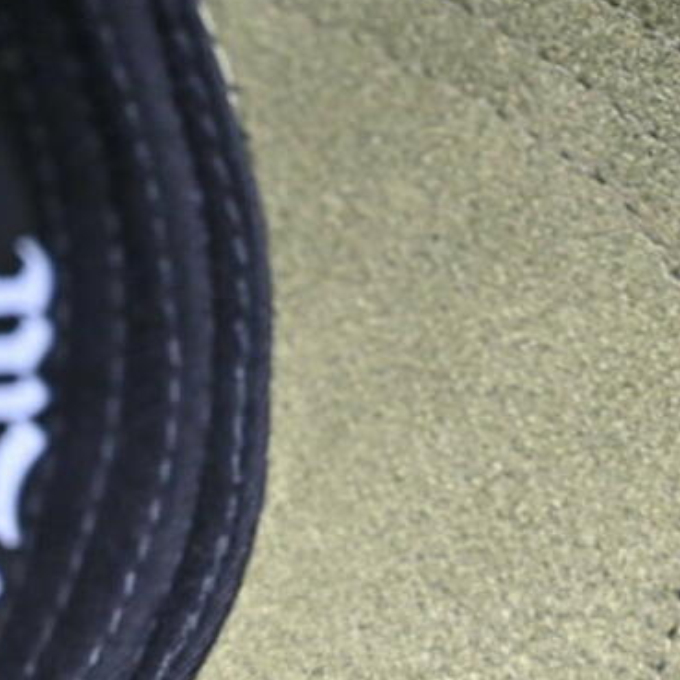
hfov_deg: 10.0
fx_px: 3867
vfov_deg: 10.0
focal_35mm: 174
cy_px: 151
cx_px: 619
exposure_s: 1/80
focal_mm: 70
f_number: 4
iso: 2800
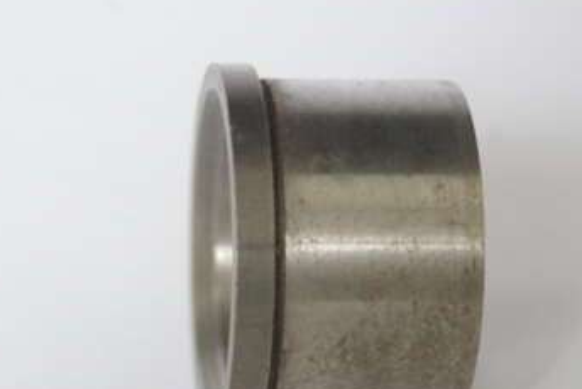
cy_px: 264
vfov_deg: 6.6
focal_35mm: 209
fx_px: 3382
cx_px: 347
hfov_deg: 9.8
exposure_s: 1/30
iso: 800
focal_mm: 80
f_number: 8
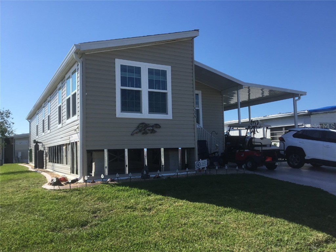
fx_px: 301
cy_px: 126
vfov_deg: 45.4
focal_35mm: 31
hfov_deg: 58.4
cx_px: 168
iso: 25
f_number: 2.4
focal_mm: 3.3
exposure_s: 1/1253
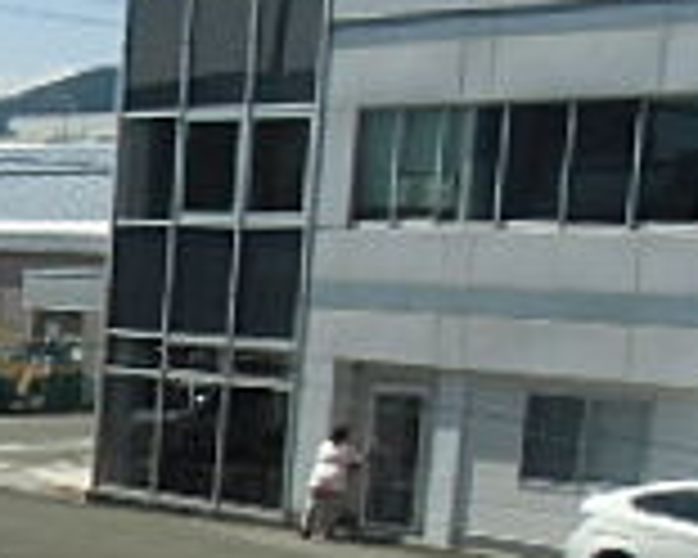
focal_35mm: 97
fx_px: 2004
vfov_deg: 15.3
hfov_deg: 17.9
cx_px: -315
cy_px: 652
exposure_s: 1/1000
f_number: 3
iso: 64
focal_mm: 4.24
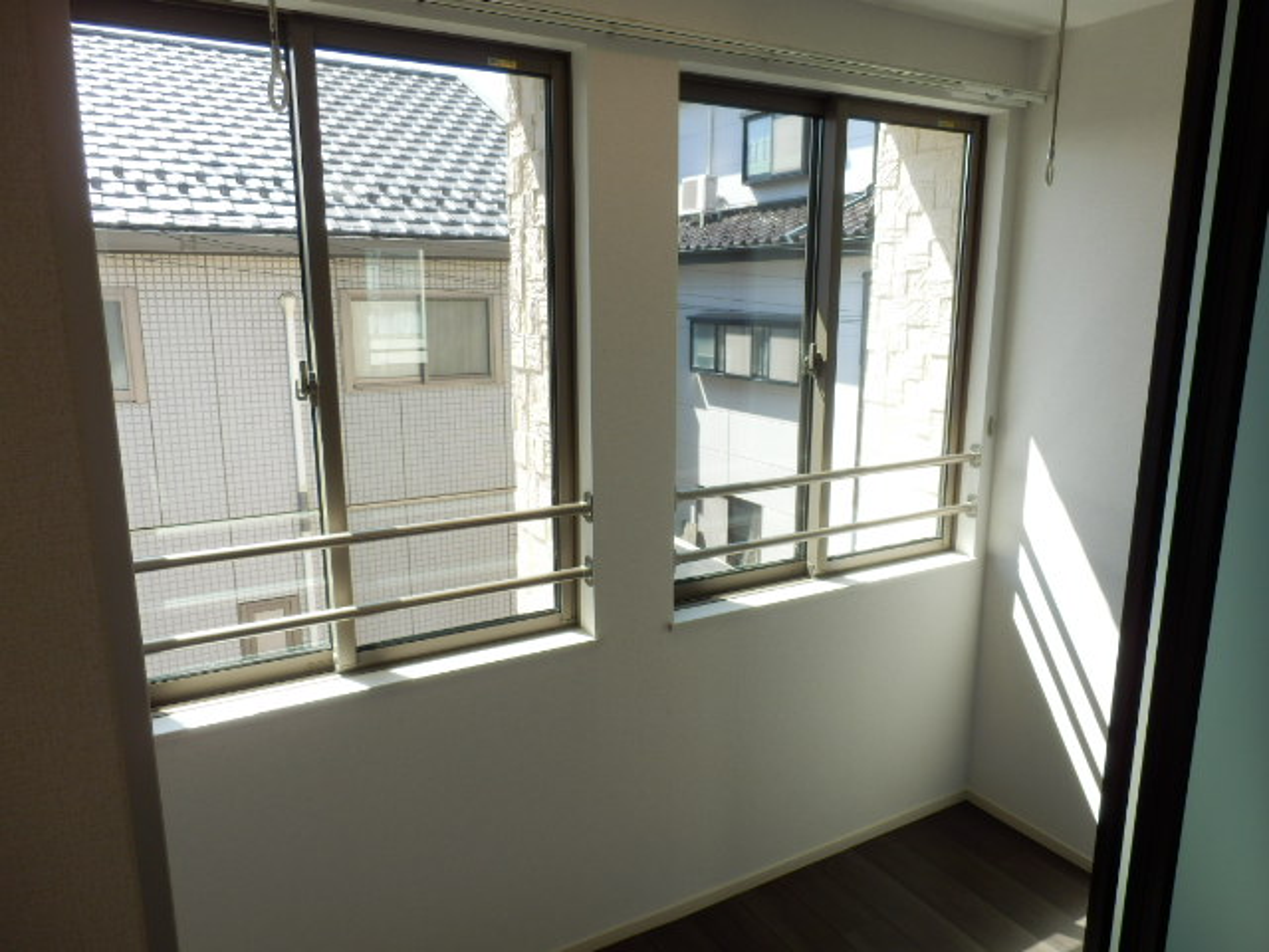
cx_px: 634
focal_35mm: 24
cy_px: 476
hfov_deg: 71.6
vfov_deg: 56.8
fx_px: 880
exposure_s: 1/160
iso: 80
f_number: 3
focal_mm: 4.2
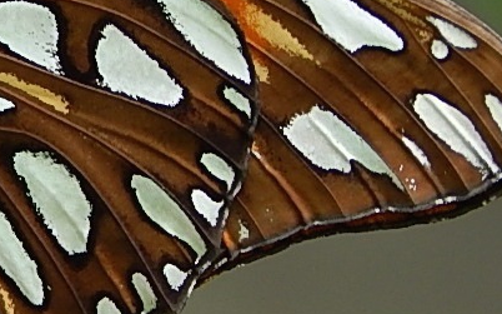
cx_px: -165
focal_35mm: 776
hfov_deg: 2.7
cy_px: 151
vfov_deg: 1.7
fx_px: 10614
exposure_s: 1/100
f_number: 5.3
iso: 125
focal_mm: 32.8
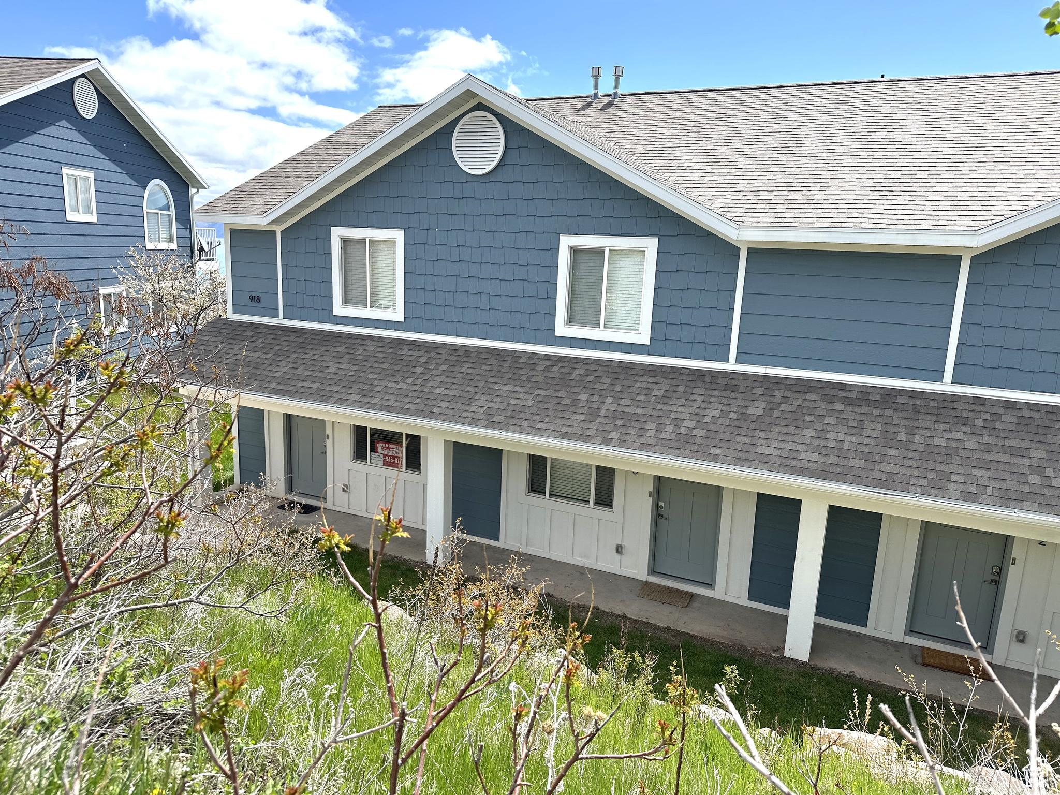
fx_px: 735
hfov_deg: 71.6
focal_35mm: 24
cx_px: 530
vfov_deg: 56.8
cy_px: 398
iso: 80
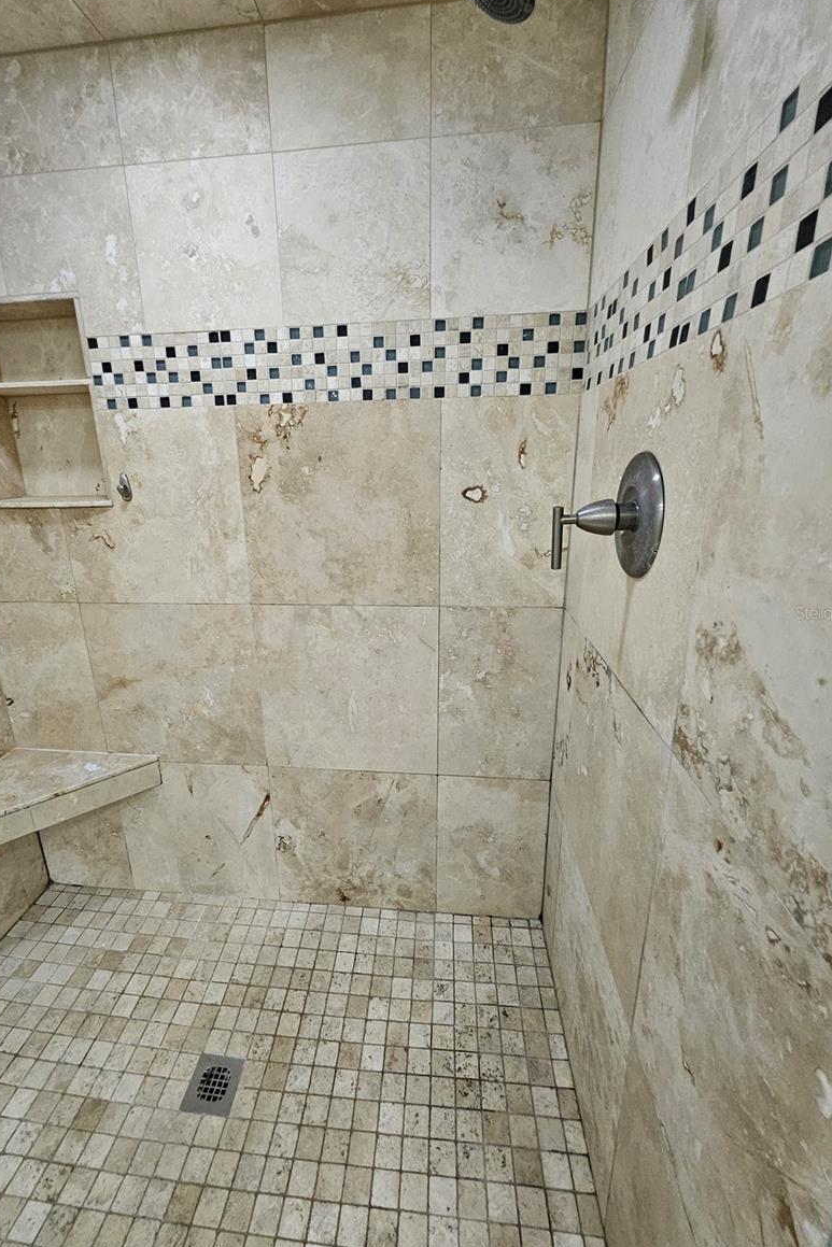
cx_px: 387
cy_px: 612
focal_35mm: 14
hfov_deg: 81.1
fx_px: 485
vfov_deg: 104.2
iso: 320
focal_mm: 1.74
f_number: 2.2
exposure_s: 1/30
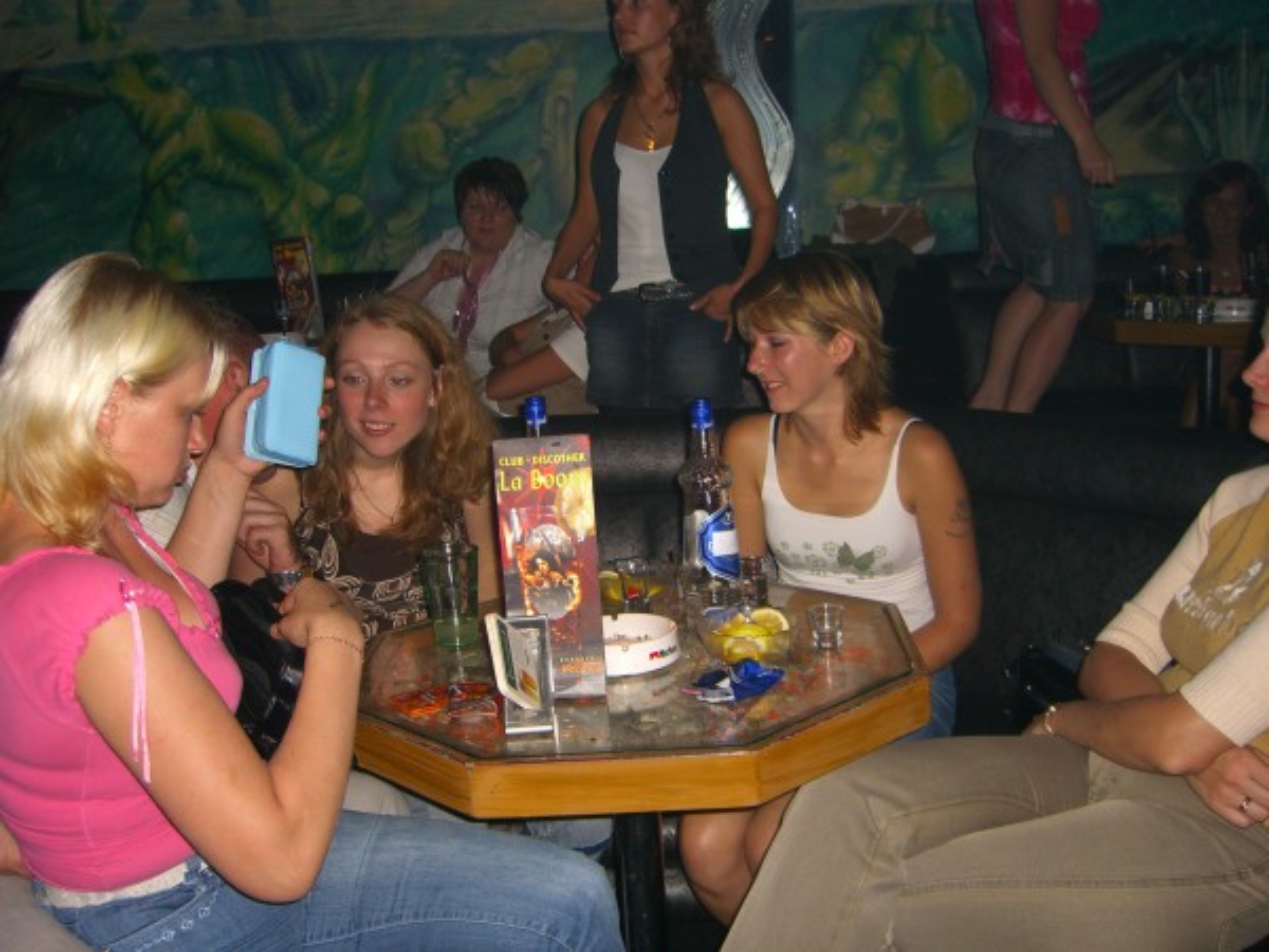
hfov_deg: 49.0
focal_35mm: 38
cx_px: 634
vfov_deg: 37.7
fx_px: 1393
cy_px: 476
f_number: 2.8
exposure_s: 1/60
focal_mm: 7.9
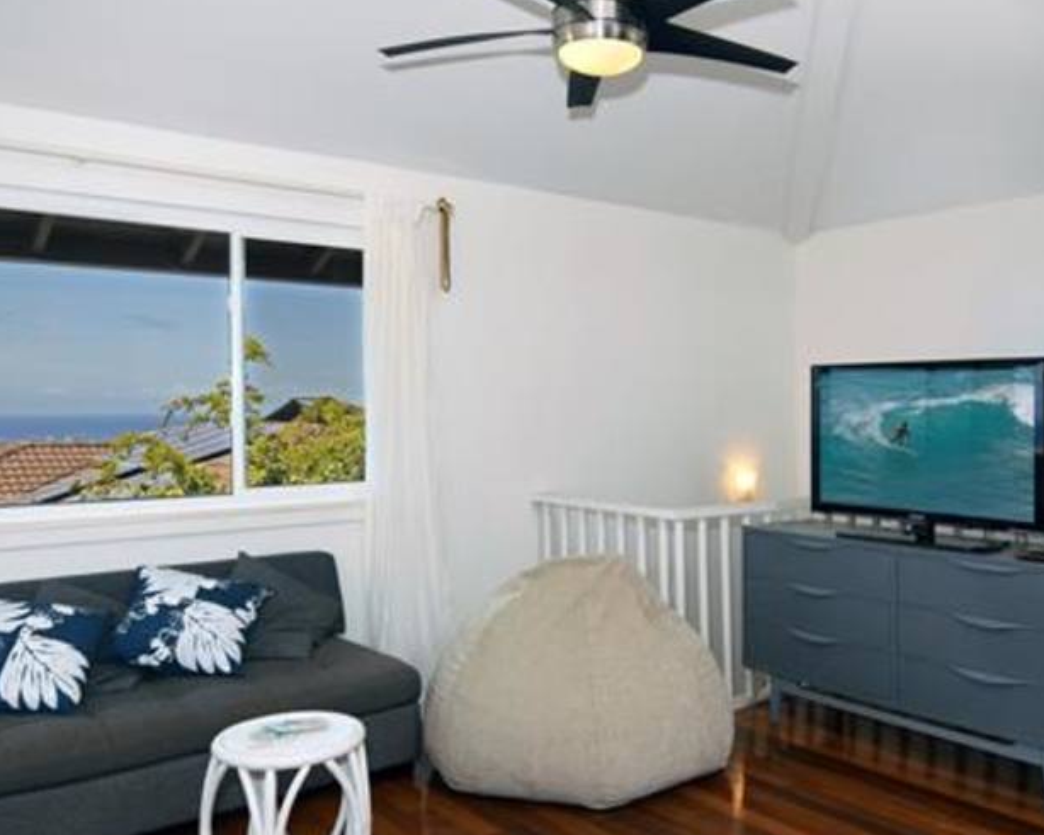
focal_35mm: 29
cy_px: 530
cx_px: 652
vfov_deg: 49.4
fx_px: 896
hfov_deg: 59.7
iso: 100
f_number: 6.3
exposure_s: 1/60
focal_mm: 13
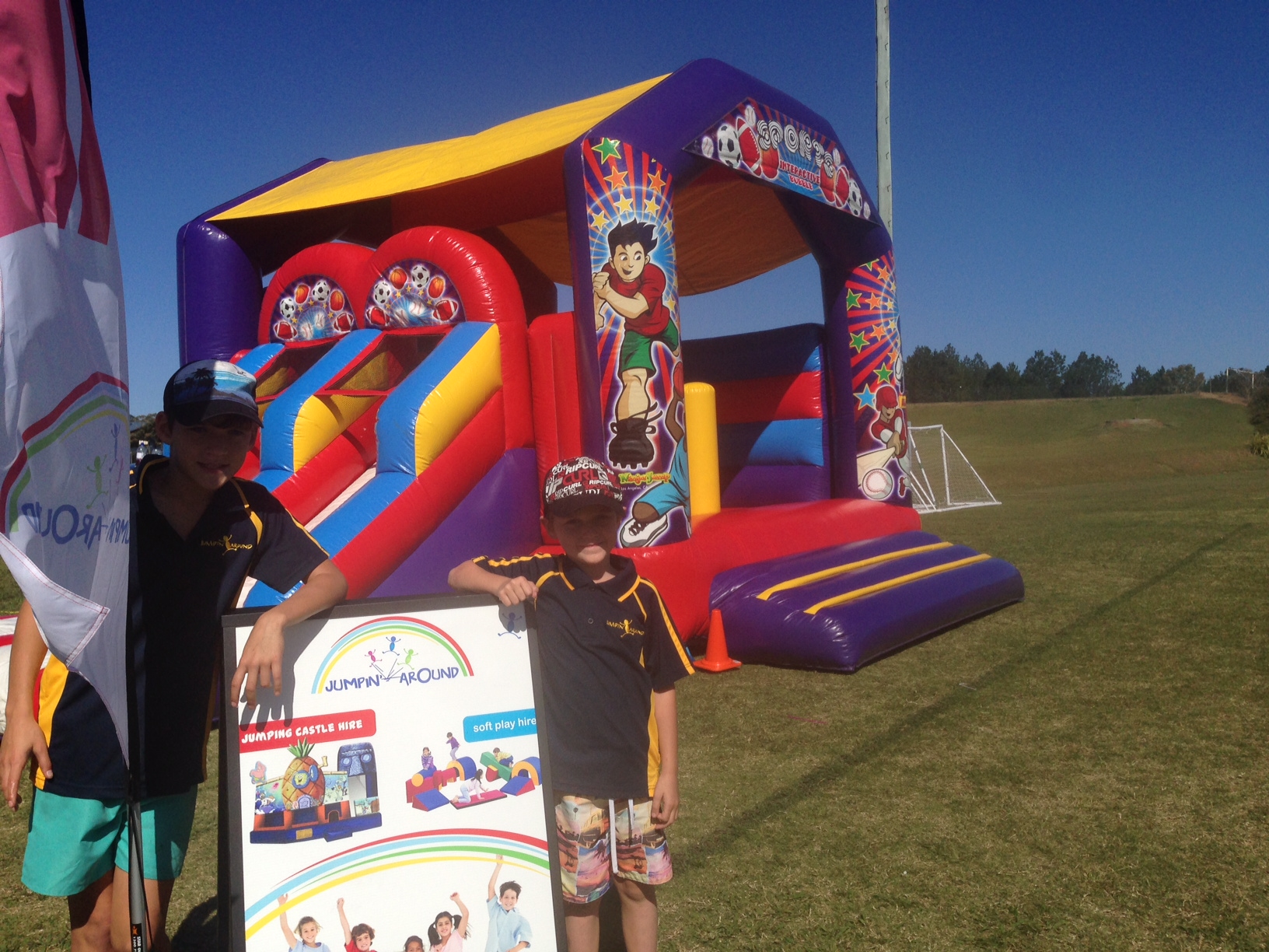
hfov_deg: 55.4
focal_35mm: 33
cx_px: 634
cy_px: 476
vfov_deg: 42.9
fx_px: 1210
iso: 50
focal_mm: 4.12
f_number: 2.4
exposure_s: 1/3390
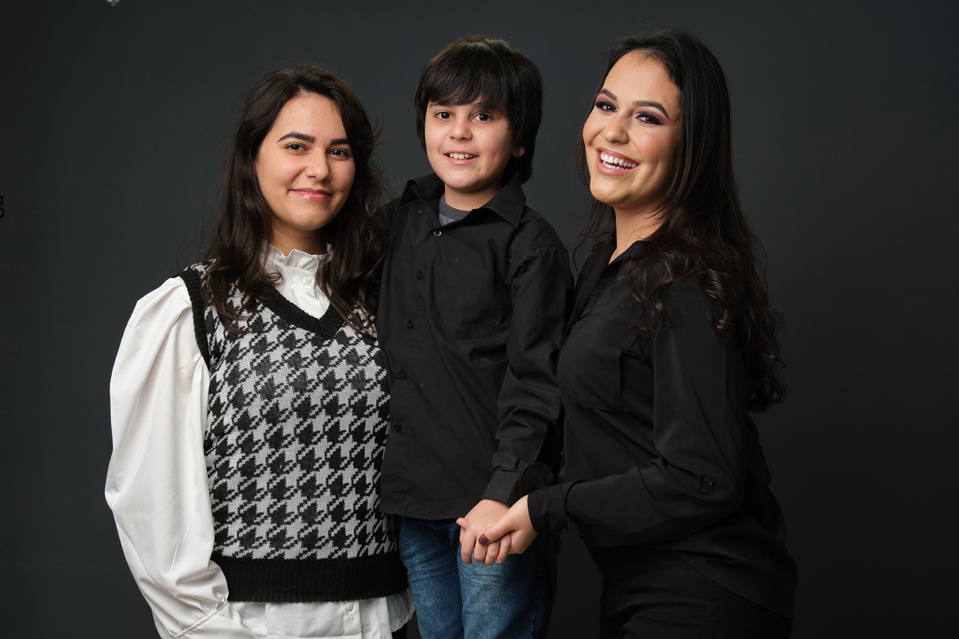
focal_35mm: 75
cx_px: 480
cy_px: 320
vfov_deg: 18.2
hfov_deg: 27.0
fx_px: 1998
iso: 250
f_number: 4.5
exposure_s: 1/125
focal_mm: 50
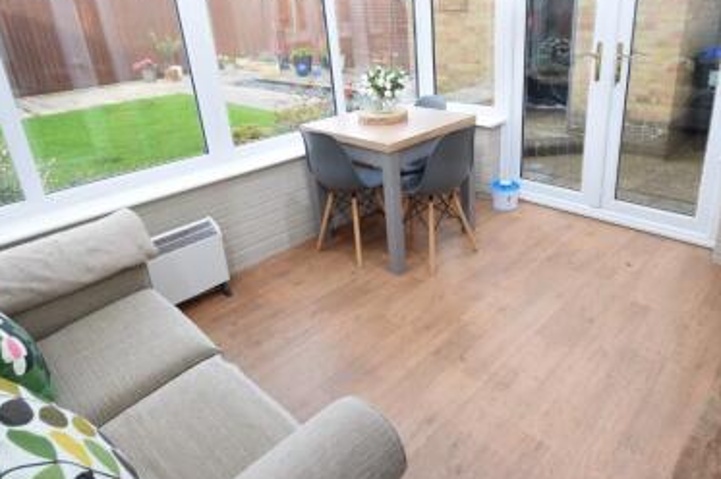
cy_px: 184
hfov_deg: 75.7
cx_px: 410
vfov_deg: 54.5
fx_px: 460
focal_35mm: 23
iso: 400
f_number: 6.3
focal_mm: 12
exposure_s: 1/160
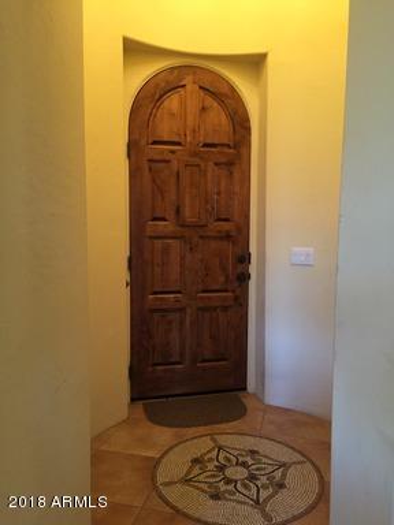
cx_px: 197
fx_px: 440
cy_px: 262
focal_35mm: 29
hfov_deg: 48.2
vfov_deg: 61.7
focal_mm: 4.15
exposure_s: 1/30
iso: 200
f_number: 2.2
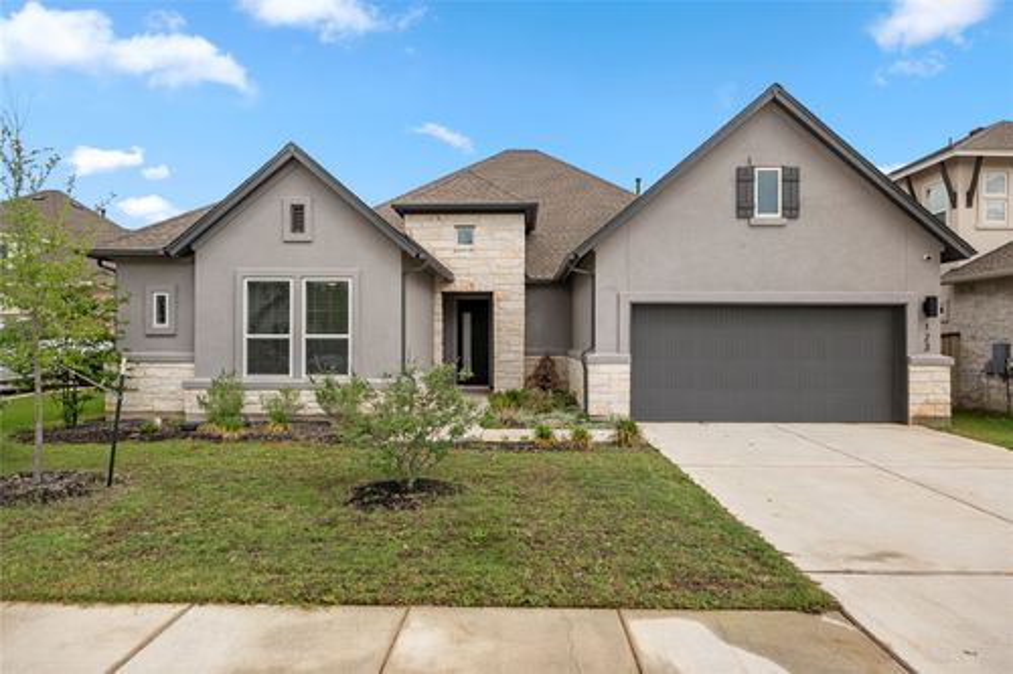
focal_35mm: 21
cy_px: 337
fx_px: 591
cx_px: 506
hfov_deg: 81.2
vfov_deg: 59.5
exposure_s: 1/250
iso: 250
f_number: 8
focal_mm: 21
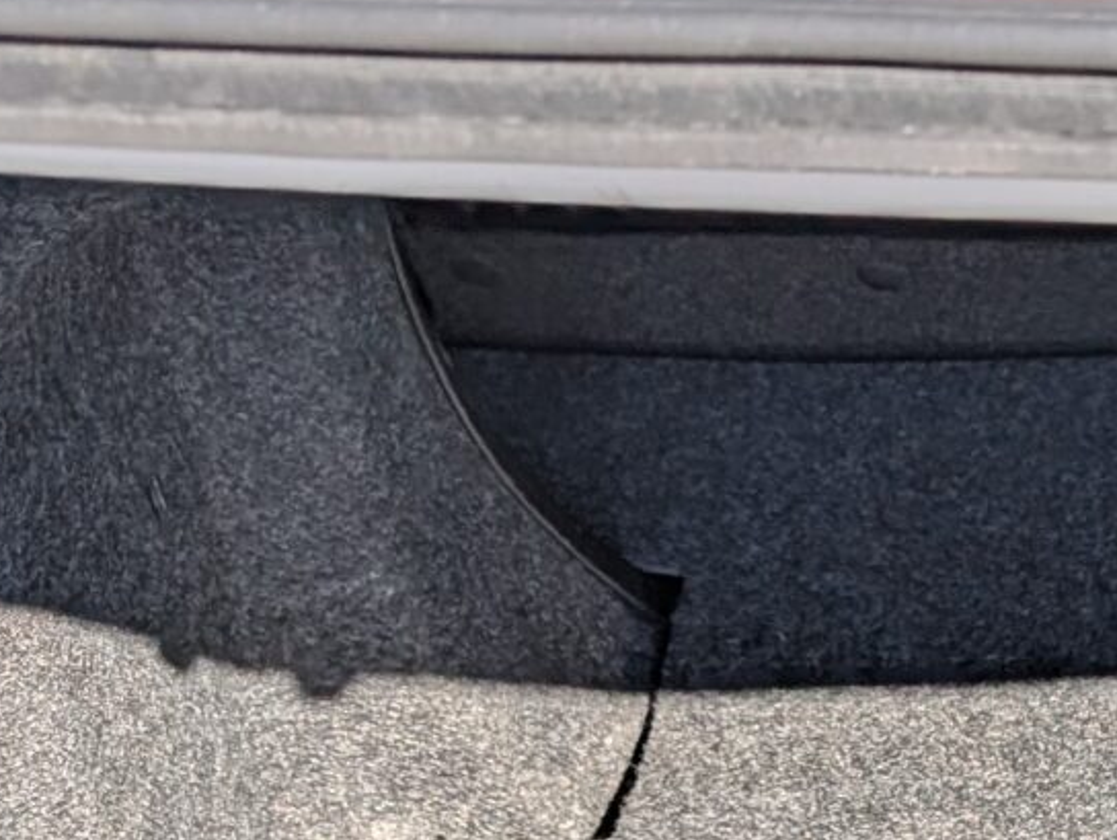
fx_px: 3650
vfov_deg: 12.3
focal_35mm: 113
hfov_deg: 15.3
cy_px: 1390
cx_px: 1940
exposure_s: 1/533
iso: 22
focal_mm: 6.9
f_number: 1.68
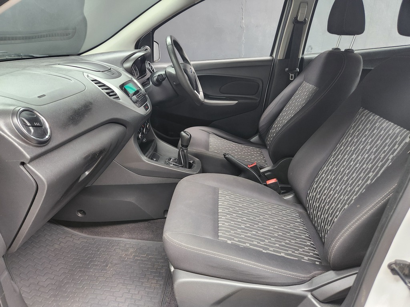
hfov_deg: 73.9
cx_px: 205
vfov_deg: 58.9
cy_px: 154
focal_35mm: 23
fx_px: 272
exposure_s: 1/100
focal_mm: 5.4
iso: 400
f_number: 1.8
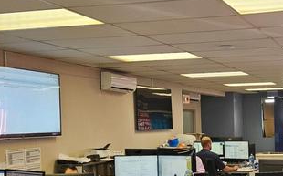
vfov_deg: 20.3
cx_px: 274
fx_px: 485
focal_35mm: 63
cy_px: 143
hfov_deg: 30.5
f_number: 1.8
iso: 160
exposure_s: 1/100
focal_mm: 5.4
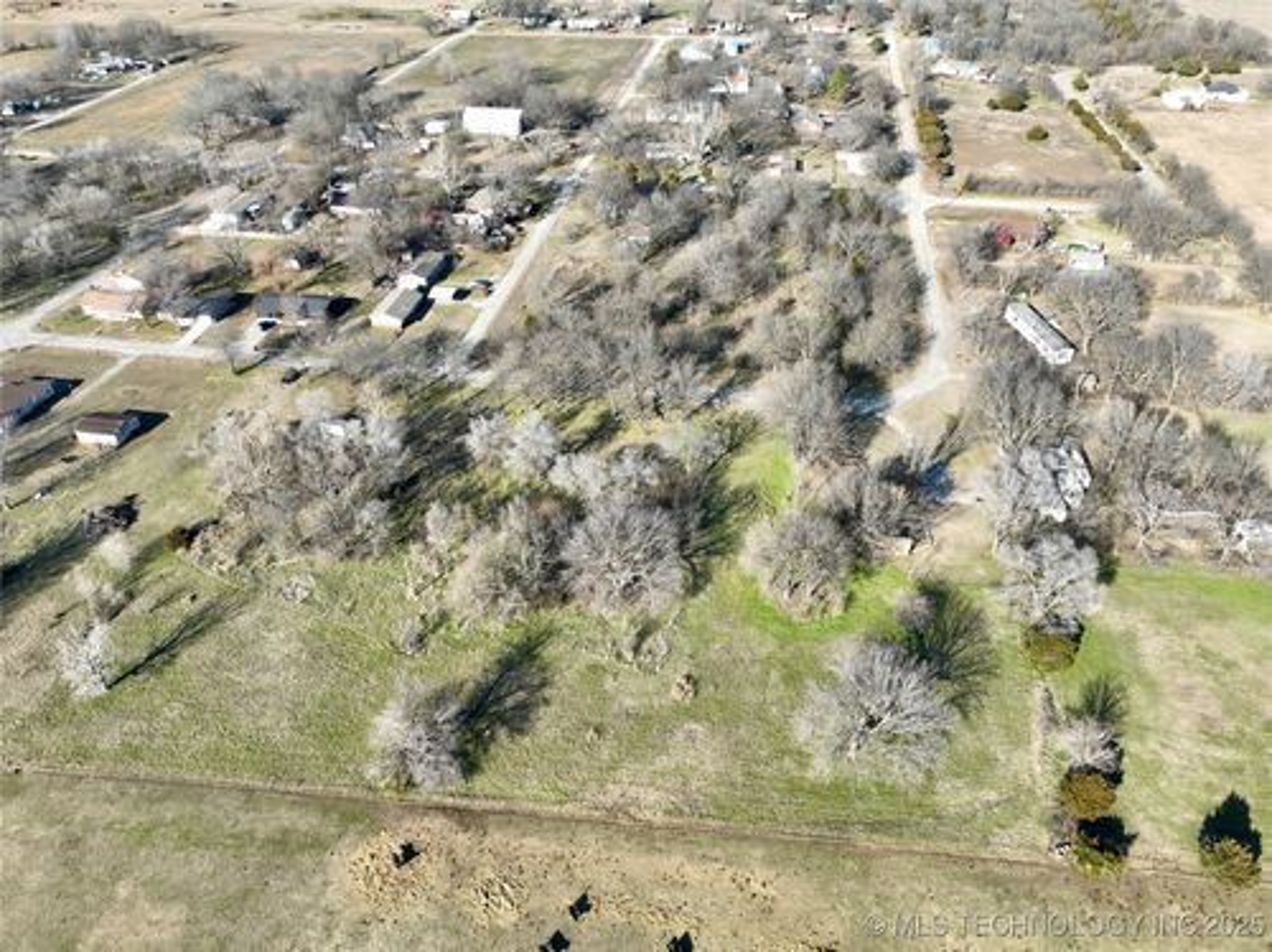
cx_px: 636
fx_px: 881
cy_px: 476
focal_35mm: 24
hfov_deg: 71.6
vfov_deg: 56.7
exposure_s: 1/800
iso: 100
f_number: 2.8
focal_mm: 12.29
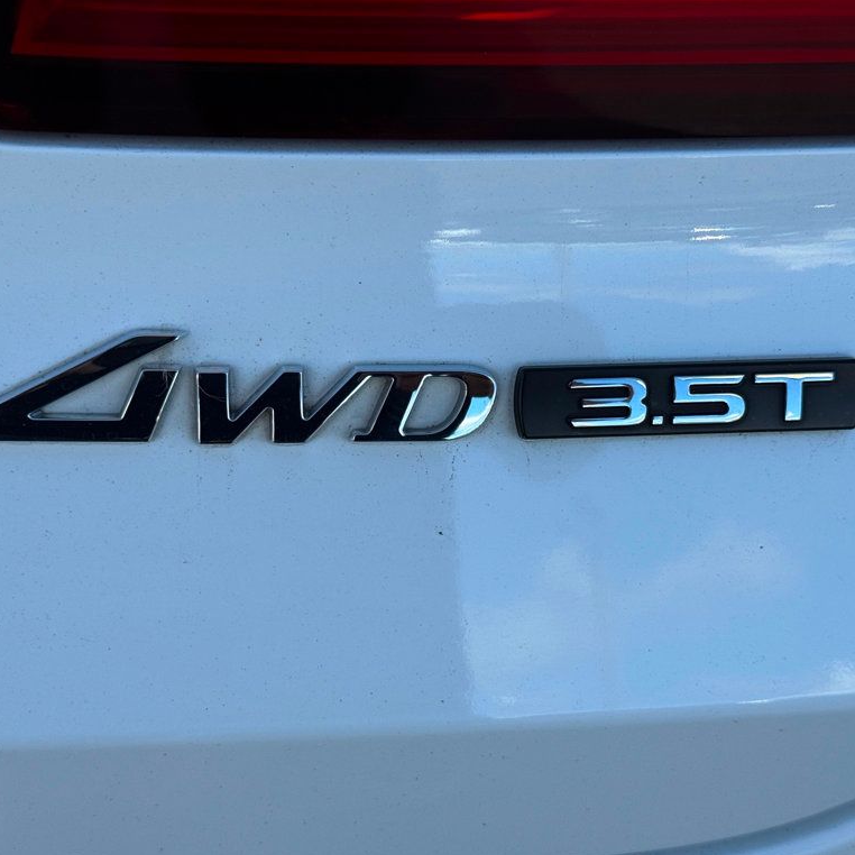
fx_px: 1593
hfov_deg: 30.0
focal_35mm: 57
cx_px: 389
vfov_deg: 30.0
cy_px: 429
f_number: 1.78
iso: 64
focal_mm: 6.76
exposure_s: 1/1754
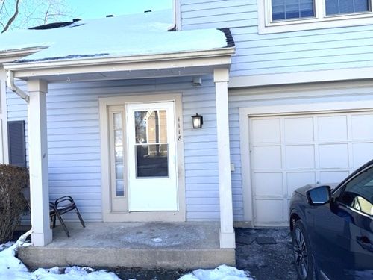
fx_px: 259
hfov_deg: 71.6
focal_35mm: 24
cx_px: 186
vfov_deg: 56.8
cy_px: 140
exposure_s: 1/1046
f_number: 1.78
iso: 80
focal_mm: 6.76
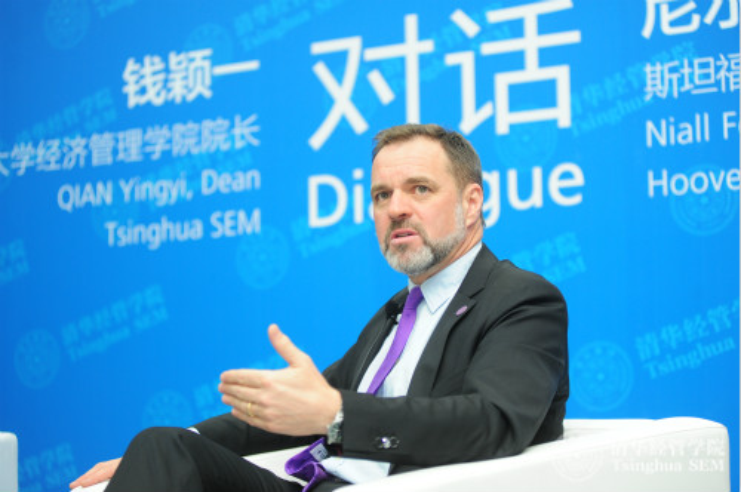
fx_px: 1645
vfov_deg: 17.0
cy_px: 246
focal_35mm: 80
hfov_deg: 25.4
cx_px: 370
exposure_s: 1/100
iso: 1600
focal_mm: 80
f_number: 3.5
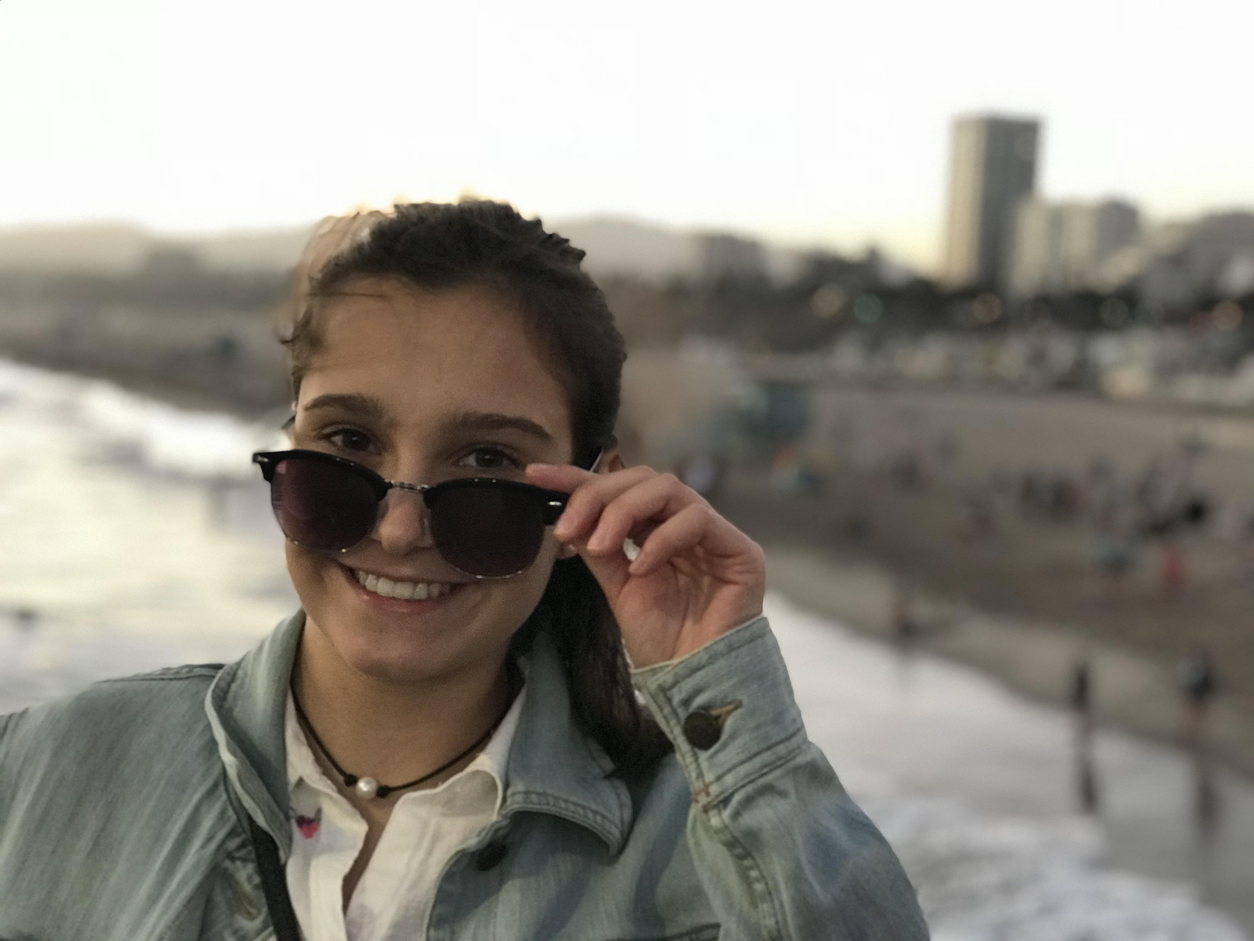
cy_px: 470
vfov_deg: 25.7
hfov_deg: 33.8
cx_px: 627
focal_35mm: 57
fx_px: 2065
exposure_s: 1/60
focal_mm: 6.6
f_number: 2.8
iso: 320
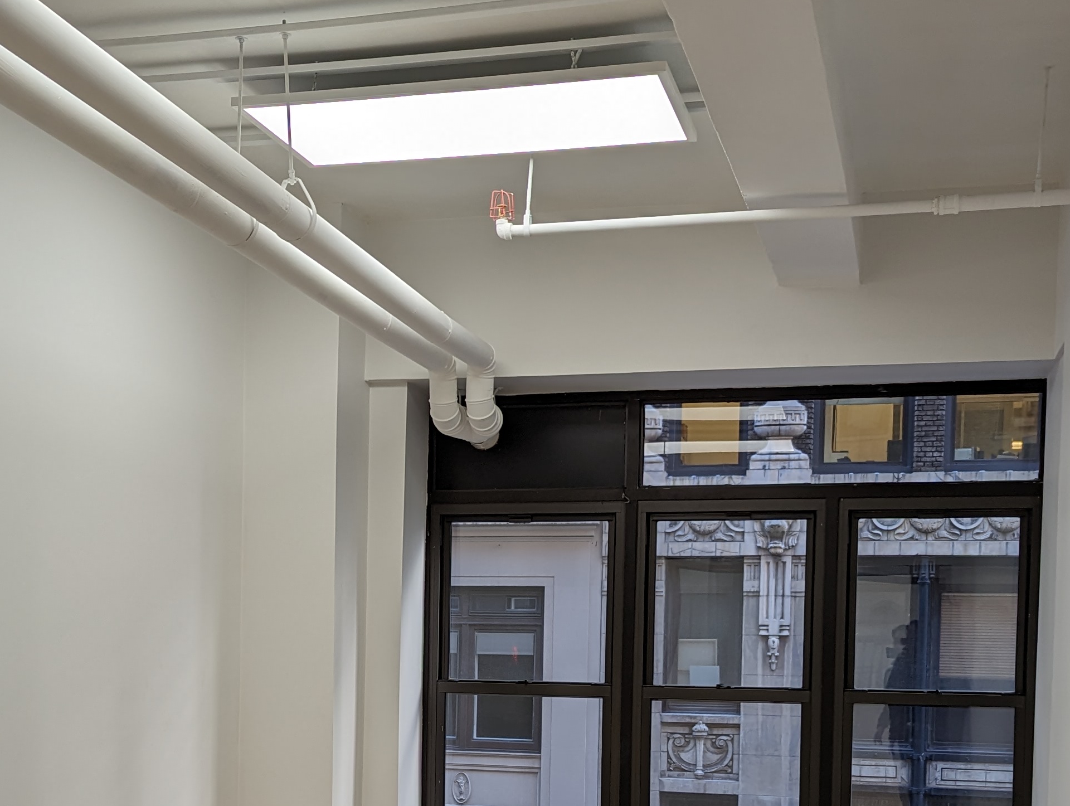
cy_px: 706
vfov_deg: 27.7
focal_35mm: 51
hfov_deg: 37.2
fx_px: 1579
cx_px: 387
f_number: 1.85
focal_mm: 6.81
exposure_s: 1/120
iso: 29
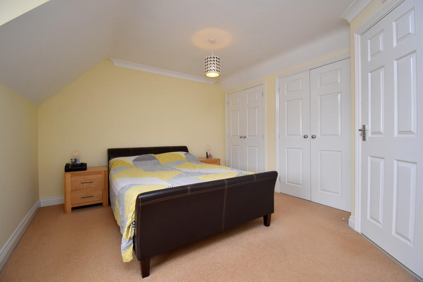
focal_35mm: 15
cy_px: 141
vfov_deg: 77.3
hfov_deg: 100.4
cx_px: 212
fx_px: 176
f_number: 4.5
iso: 800
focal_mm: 10
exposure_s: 1/125
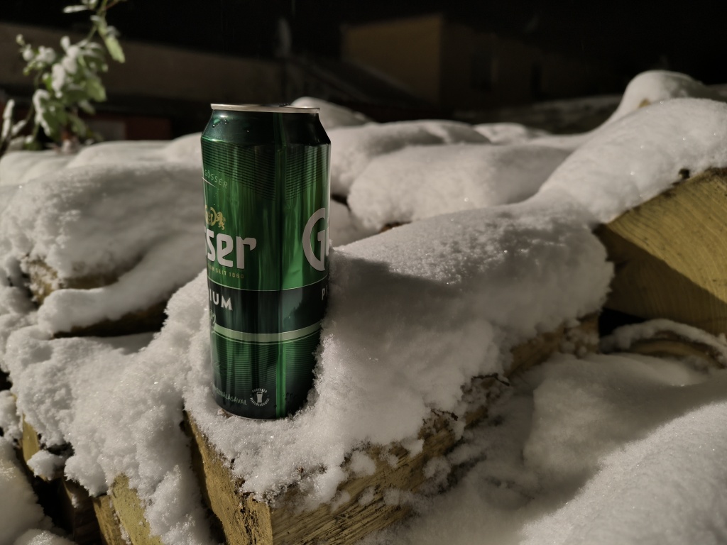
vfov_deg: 56.8
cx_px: 364
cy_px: 272
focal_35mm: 24
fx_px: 504
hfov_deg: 71.6
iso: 800
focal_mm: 6.92
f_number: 1.9
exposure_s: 1/50
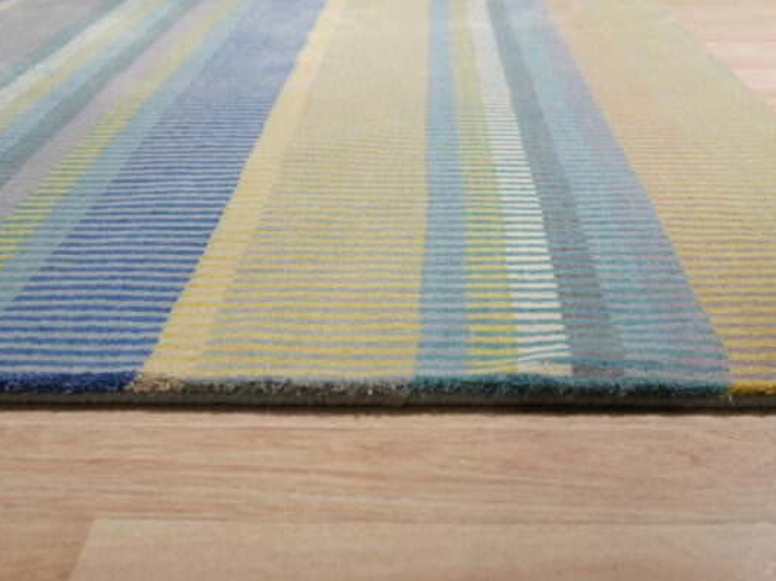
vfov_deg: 29.7
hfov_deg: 38.9
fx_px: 1098
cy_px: 290
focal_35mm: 49
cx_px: 430
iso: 800
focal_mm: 30
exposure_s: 1/320
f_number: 4
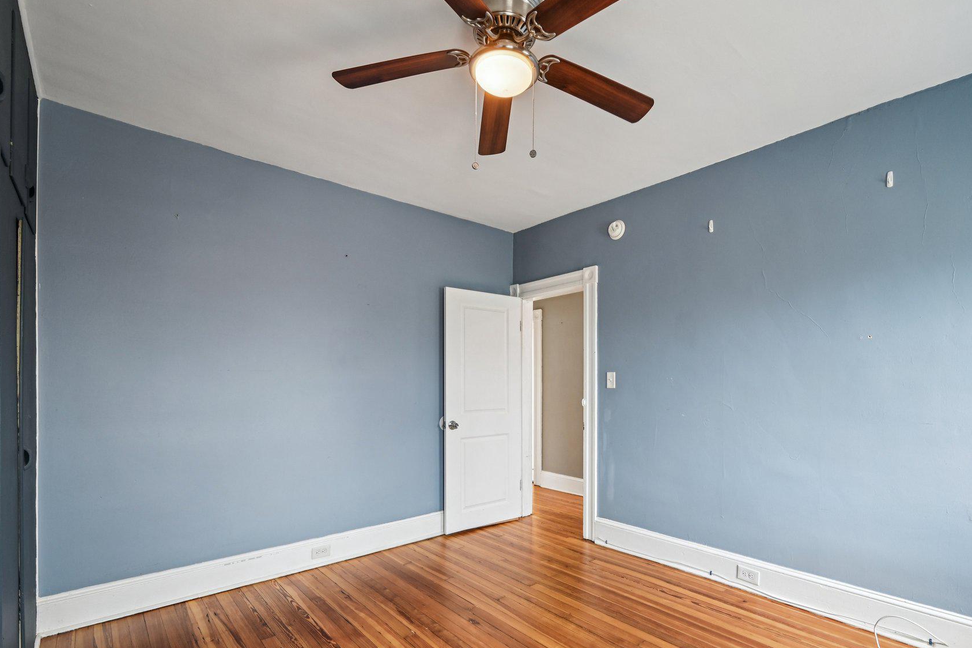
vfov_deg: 69.9
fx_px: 459
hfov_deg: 93.1
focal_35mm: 17
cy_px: 380
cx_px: 522
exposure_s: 1/15
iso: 400
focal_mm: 14
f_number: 8
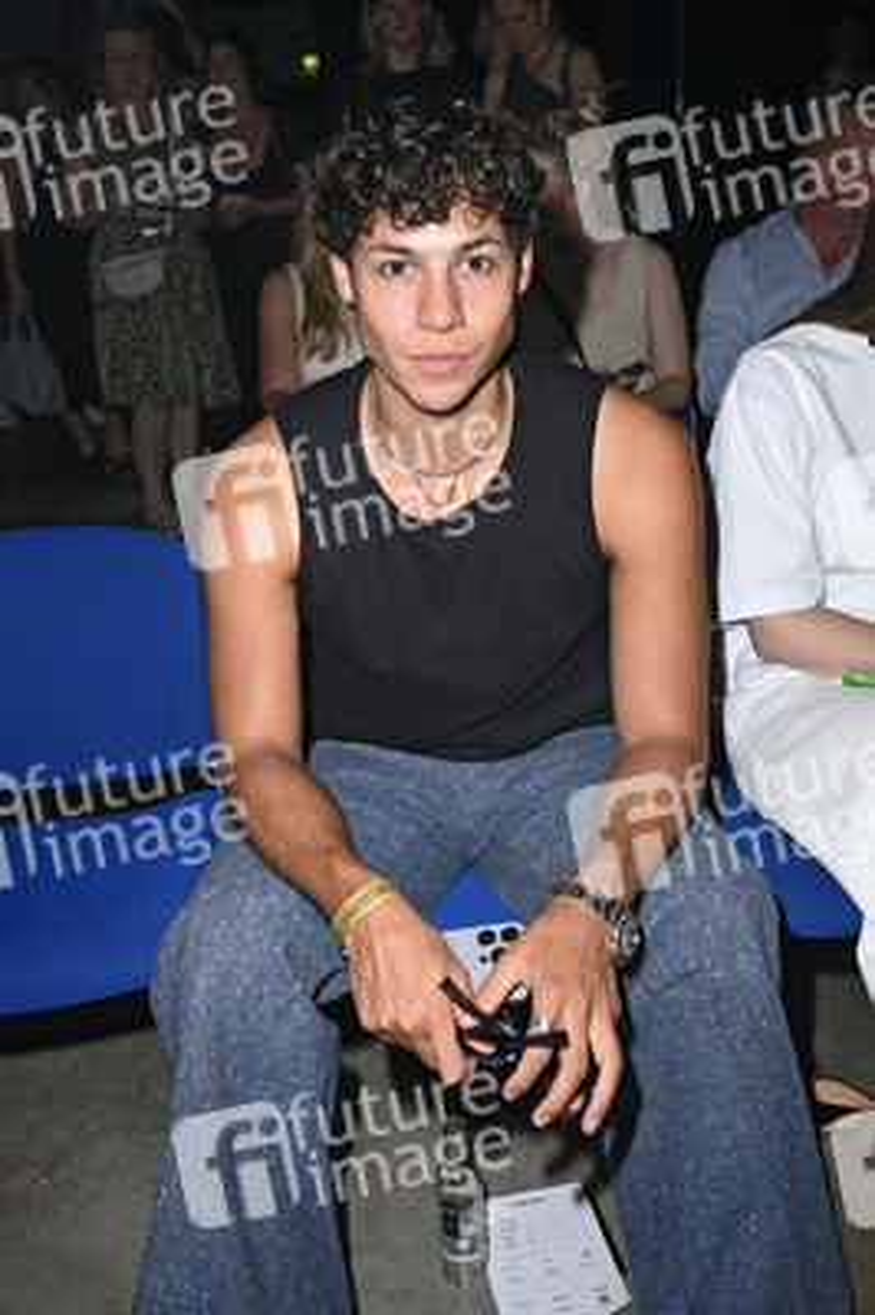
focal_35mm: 38
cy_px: 658
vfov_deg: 50.7
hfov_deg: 35.0
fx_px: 1388
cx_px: 438
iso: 1000
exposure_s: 1/125
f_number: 5.6
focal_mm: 38
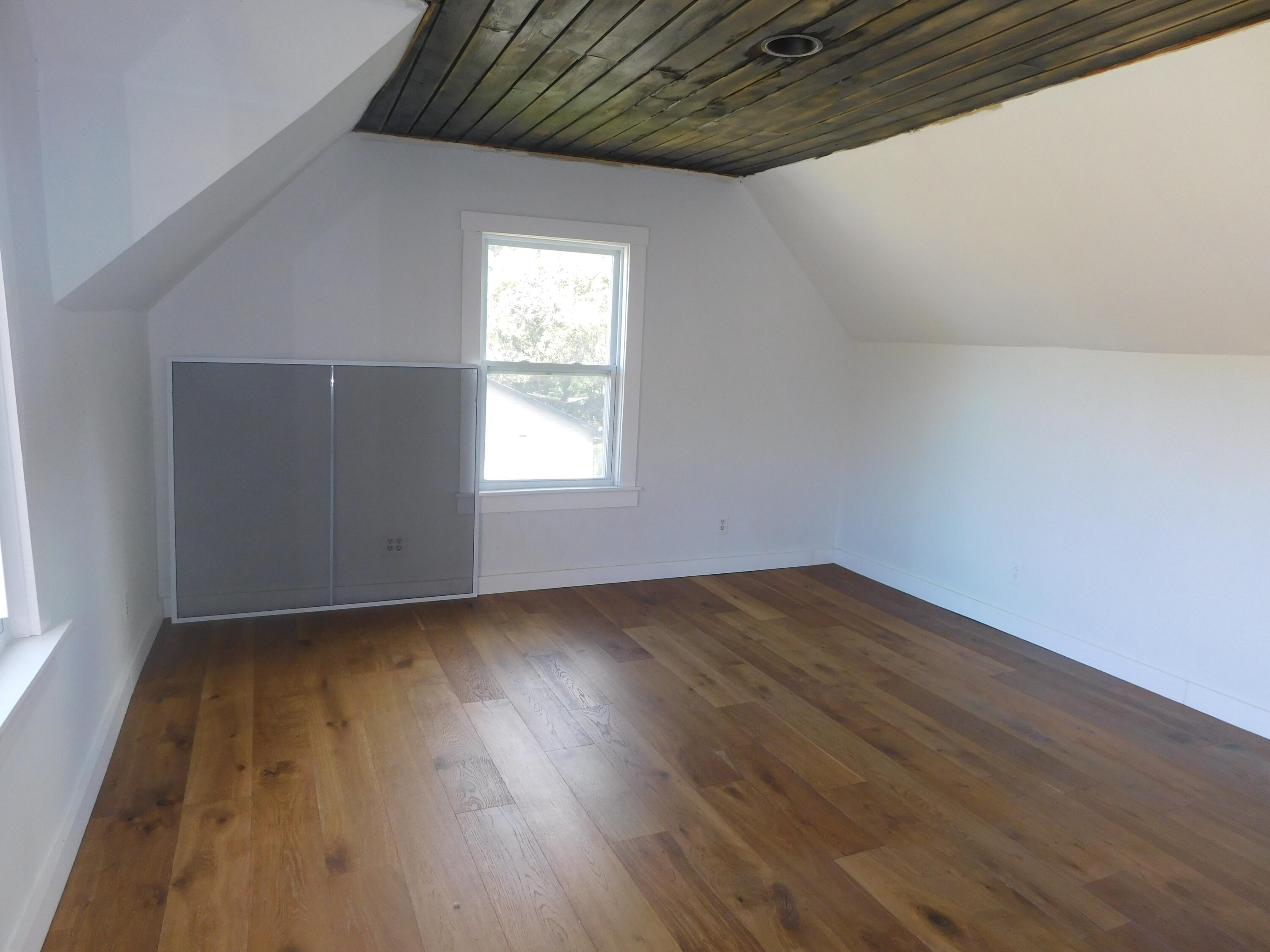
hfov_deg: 73.9
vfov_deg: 58.9
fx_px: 844
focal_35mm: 23
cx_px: 635
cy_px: 476
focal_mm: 4
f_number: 3
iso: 125
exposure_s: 1/40
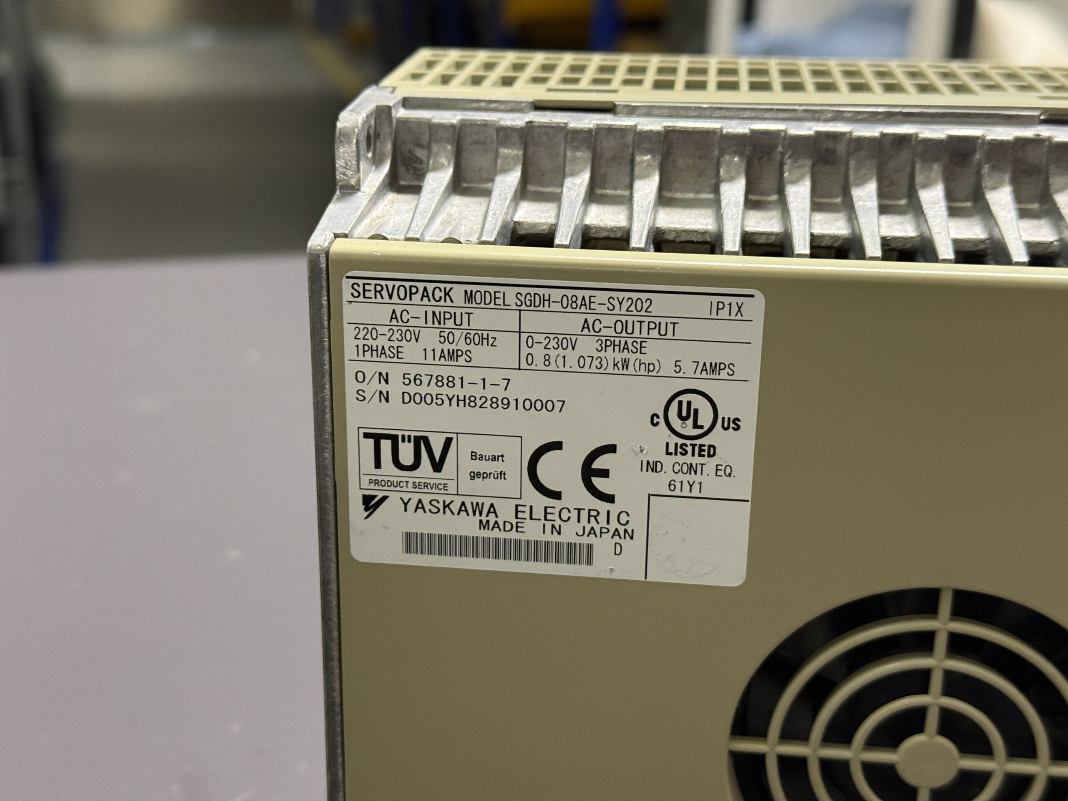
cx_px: 534
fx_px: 1481
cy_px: 400
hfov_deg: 39.7
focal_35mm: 48
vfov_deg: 30.3
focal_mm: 6.76
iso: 320
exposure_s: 1/33
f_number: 1.78
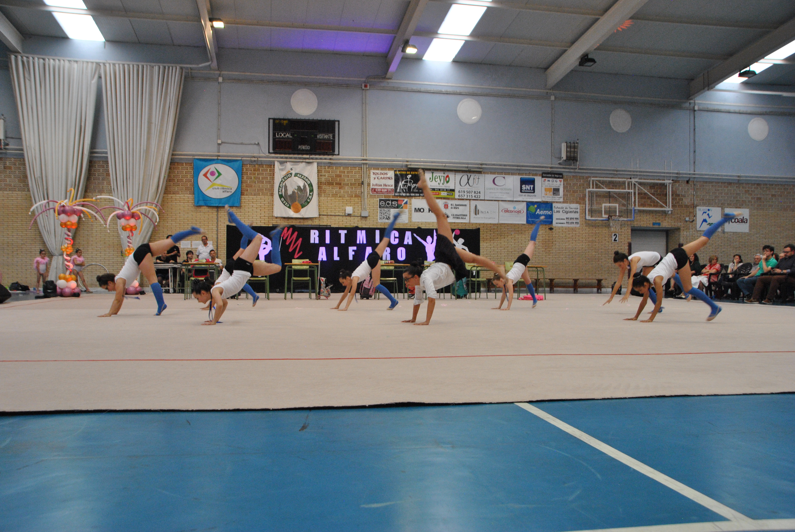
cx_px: 398
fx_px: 730
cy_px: 266
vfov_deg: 40.1
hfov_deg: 57.2
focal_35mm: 33
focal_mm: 22
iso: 800
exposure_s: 1/125
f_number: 5.6
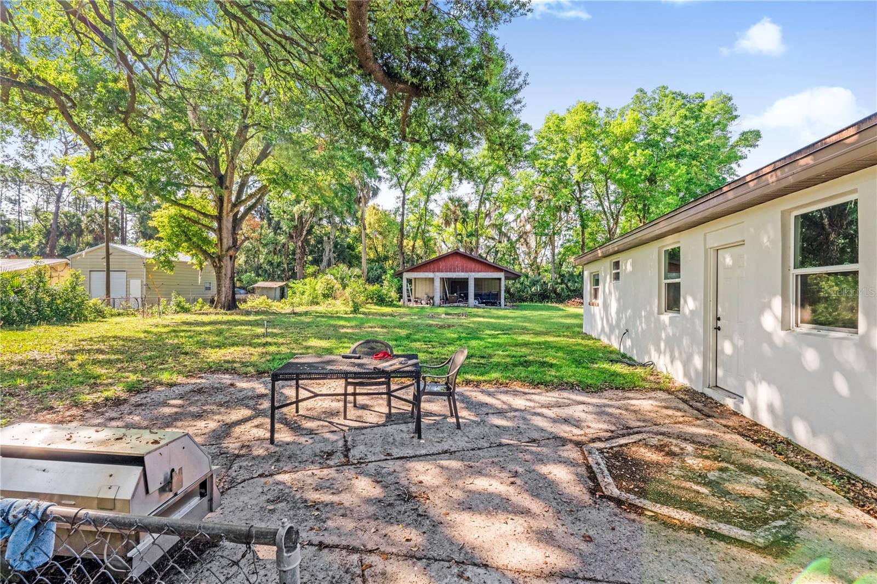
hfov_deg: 95.0
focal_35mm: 16
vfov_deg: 72.0
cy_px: 292
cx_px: 438
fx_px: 402
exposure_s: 1/1600
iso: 250
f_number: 9
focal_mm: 11
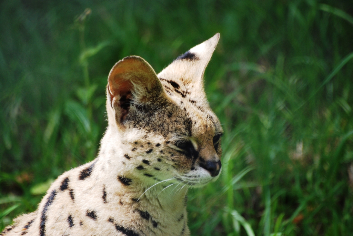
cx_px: 176
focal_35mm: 450
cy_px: 118
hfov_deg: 4.6
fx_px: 4417
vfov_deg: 3.1
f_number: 5.6
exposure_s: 1/500
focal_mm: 300
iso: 360
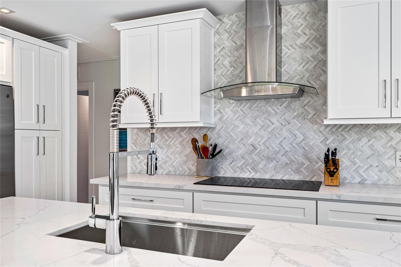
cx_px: 200
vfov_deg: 45.0
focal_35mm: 29
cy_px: 134
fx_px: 323
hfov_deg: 63.7
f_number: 9
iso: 100
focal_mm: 29
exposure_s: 1/1.25
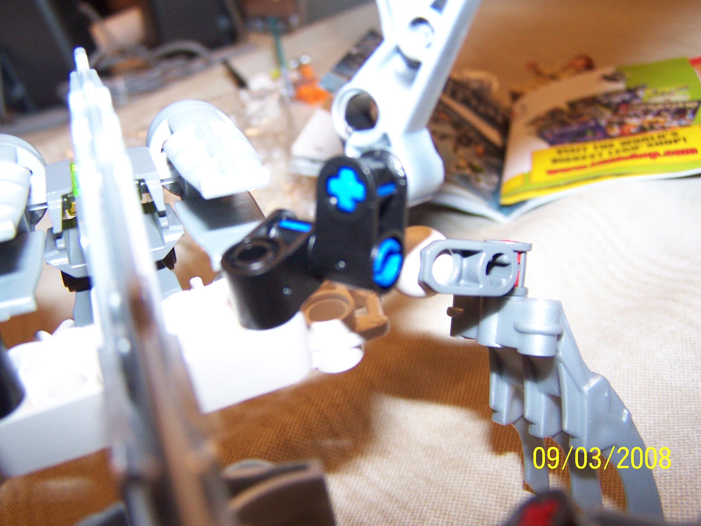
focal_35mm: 39
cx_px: 351
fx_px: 790
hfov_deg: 47.9
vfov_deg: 36.8
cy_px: 260
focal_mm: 6.3
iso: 140
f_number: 2.8
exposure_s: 1/60
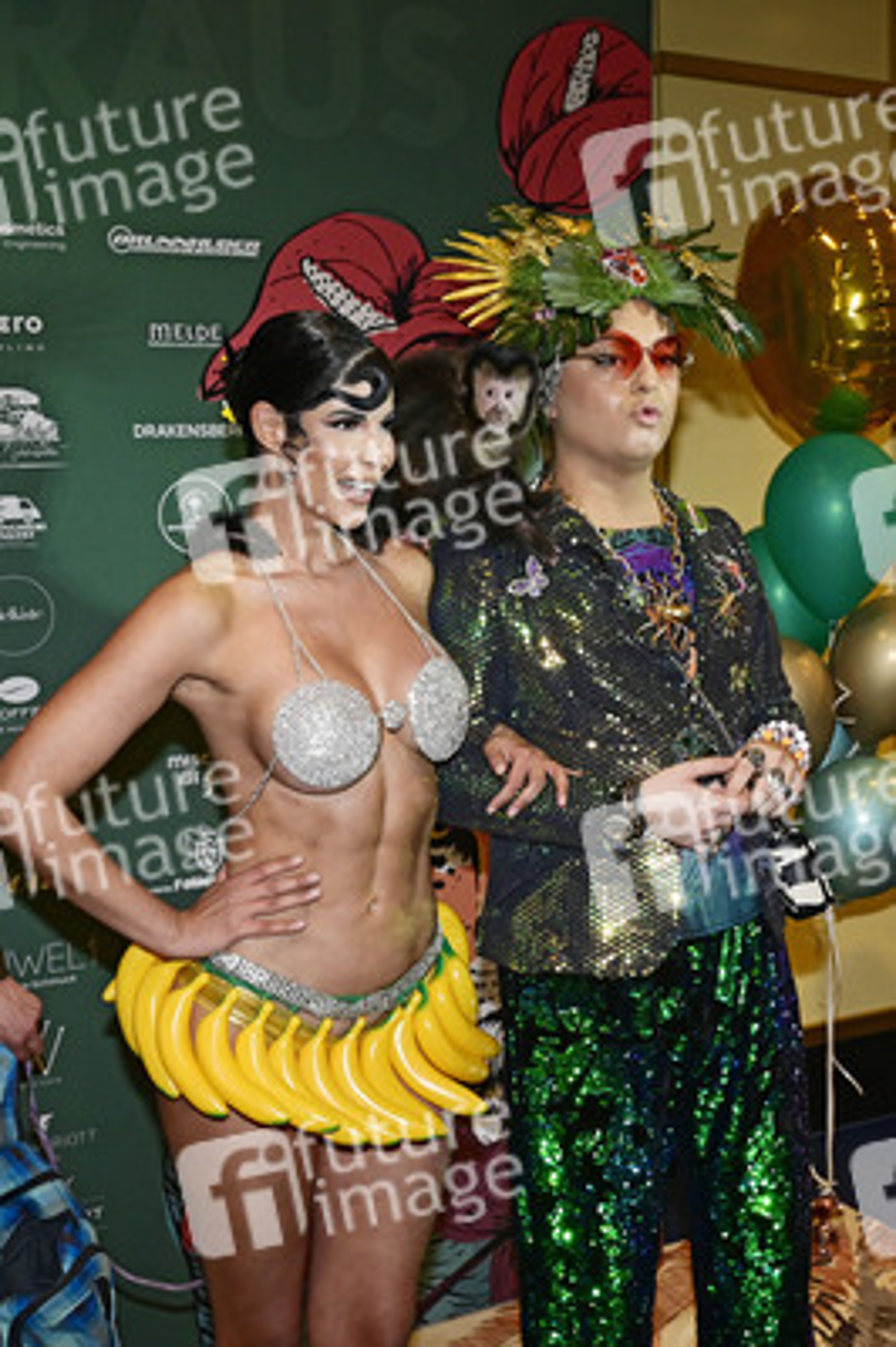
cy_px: 674
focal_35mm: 30
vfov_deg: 61.1
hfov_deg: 42.9
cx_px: 448
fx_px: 1141
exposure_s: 1/200
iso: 2500
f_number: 5.6
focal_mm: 30.5
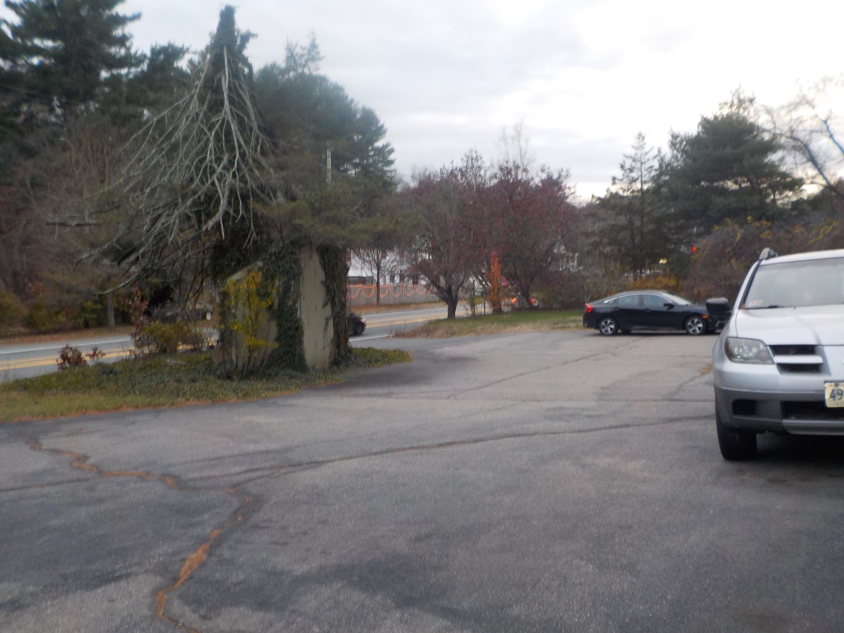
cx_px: 422
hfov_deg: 60.0
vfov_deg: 46.8
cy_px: 316
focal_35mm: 30
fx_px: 731
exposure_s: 1/30
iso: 160
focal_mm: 4.1
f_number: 3.3
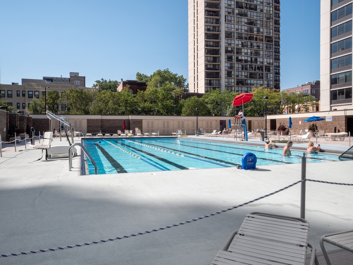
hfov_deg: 63.4
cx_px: 176
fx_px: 286
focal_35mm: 28
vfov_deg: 49.7
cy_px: 132
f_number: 8
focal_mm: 14
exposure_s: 1/500
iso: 200
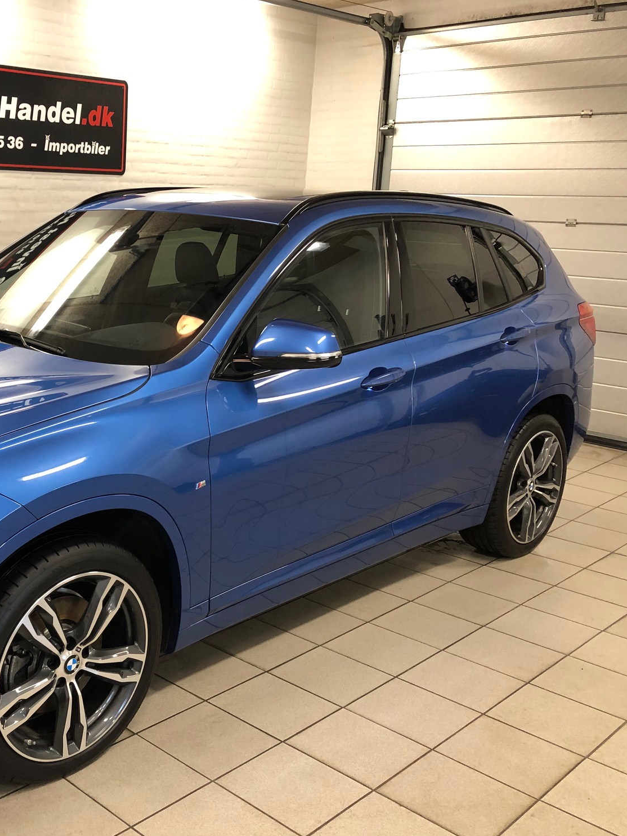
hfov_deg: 36.2
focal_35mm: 38
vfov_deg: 49.0
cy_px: 417
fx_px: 918
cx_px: 106
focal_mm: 3.99
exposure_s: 1/17
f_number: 1.8
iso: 50
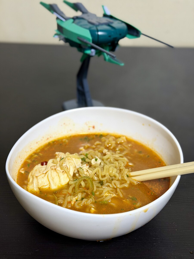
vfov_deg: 39.7
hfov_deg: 30.3
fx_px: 359
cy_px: 130
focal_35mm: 48
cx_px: 97
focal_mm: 6.76
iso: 250
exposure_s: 1/40
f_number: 1.78
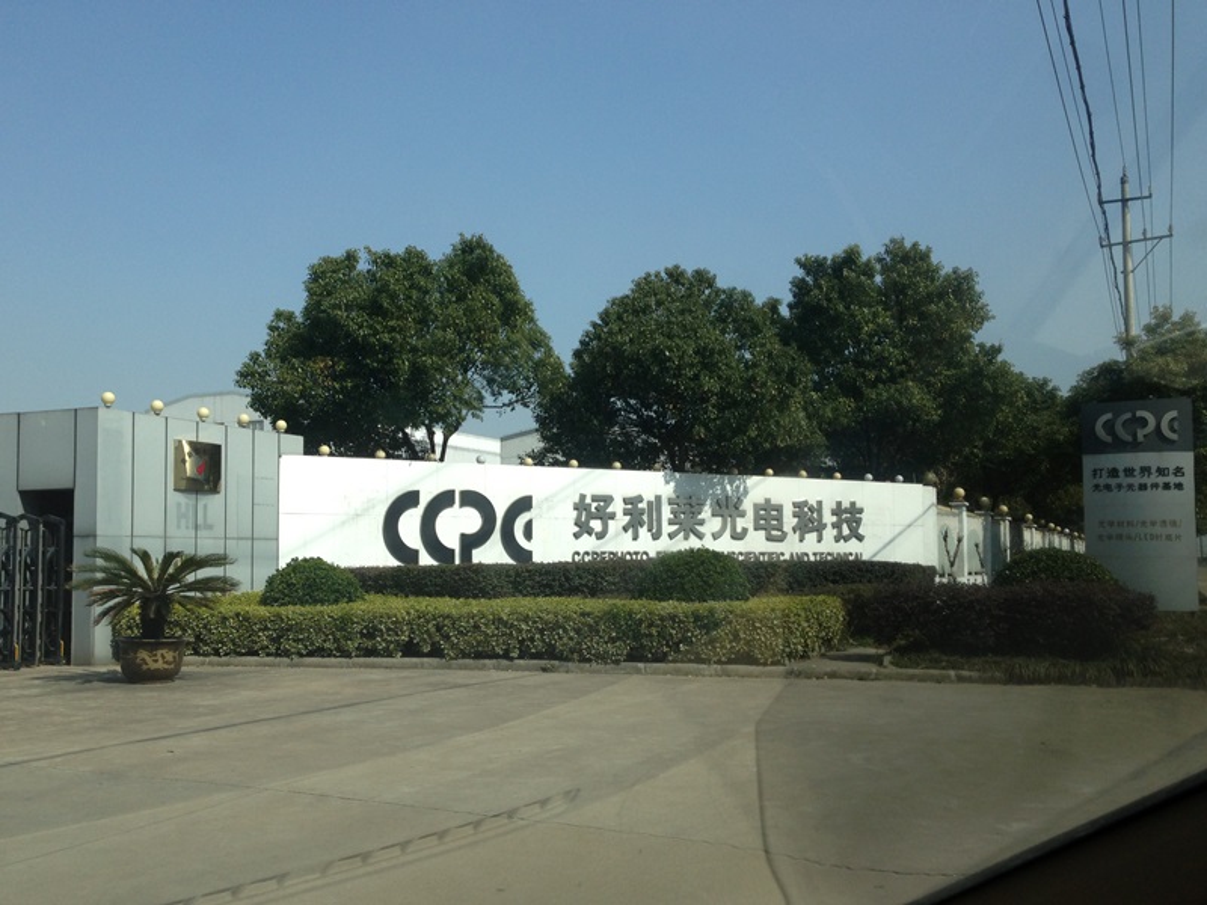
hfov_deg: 55.4
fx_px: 1151
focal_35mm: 33
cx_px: 604
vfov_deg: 42.9
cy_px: 452
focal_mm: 4.13
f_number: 2.4
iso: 50
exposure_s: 1/971
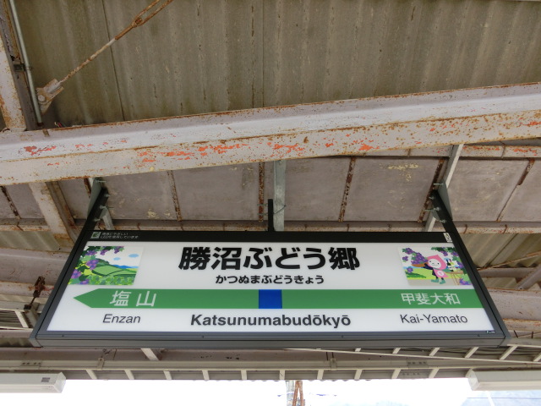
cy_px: 203
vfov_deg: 54.9
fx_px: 391
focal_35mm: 25
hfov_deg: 69.4
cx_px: 270
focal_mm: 4.5
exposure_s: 1/125
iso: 80
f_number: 3.5
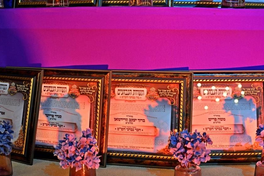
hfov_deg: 37.5
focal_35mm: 53
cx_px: 136
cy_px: 93
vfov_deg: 25.5
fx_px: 389
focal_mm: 44
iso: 800
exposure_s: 1/125
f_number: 4
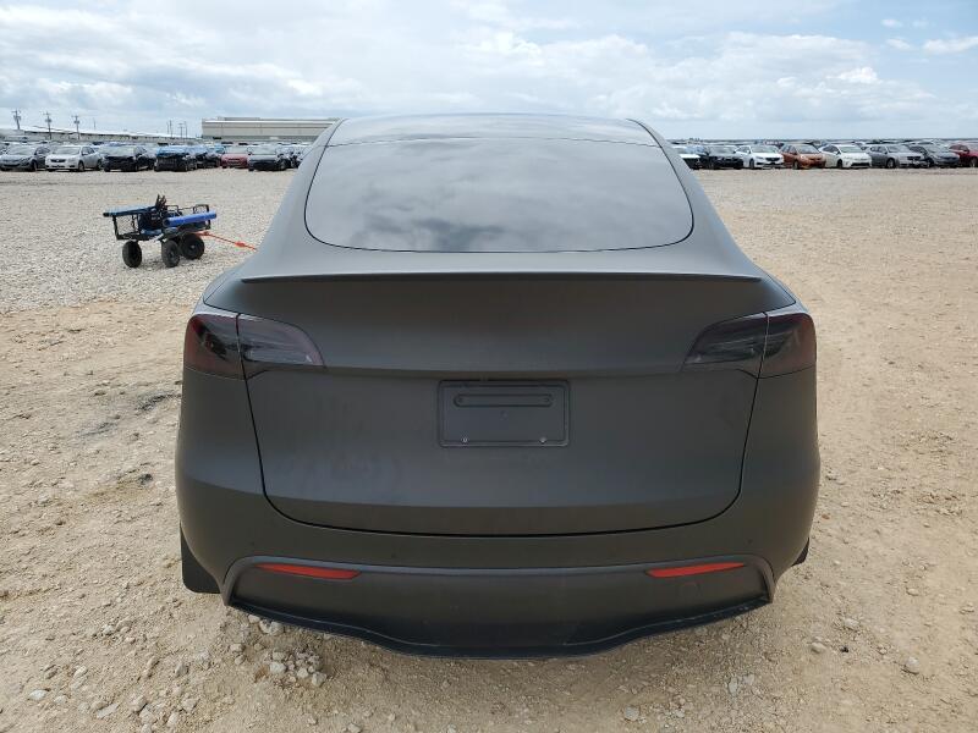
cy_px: 366
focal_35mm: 26
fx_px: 735
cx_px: 489
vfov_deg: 53.1
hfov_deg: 67.3
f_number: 1.5
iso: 50
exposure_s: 1/3333
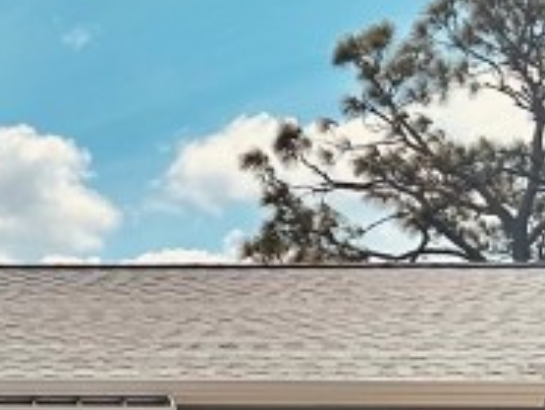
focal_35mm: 133
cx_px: -230
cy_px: 525
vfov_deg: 10.9
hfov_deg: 14.0
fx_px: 2095
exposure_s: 1/10753
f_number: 1.78
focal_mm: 6.86
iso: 80
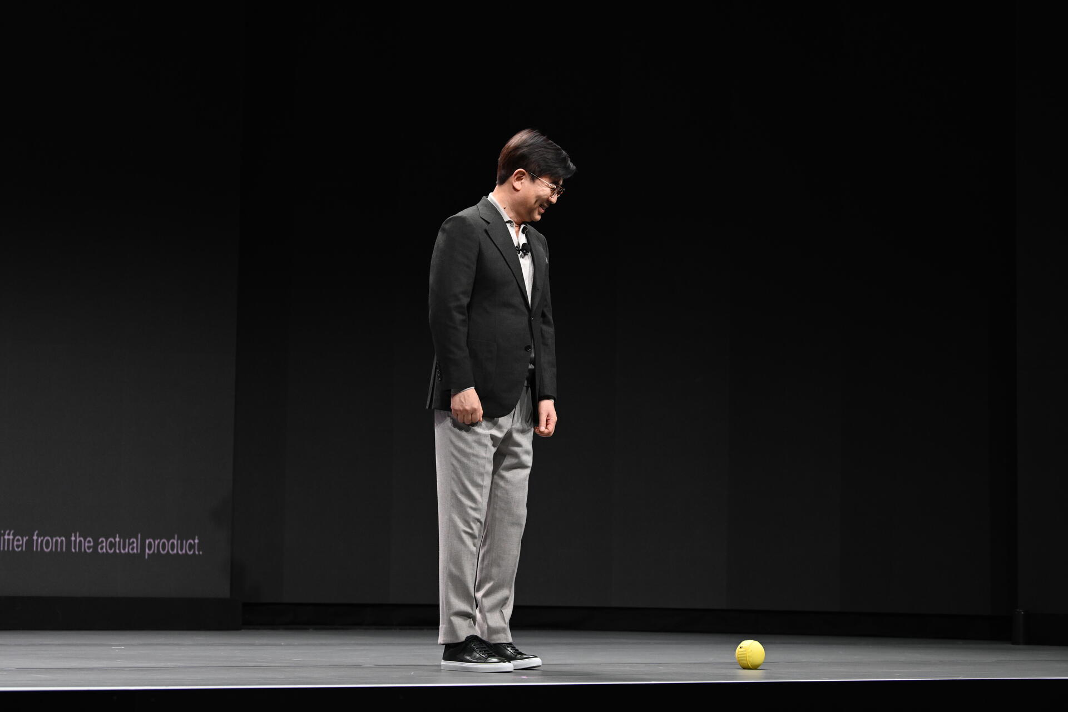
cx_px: 534
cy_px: 356
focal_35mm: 86
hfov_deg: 23.6
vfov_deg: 15.9
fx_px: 2551
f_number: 5
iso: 1600
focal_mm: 86
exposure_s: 1/160
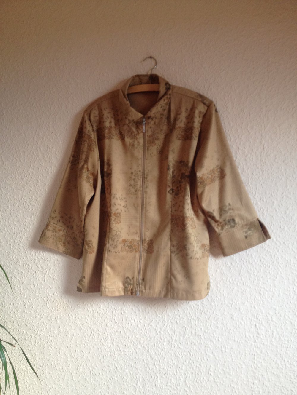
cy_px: 198
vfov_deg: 52.6
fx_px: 400
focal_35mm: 35
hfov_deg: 40.7
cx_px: 148
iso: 100
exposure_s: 1/20
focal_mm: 4.28
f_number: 2.4
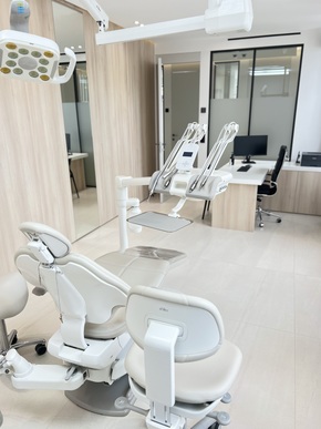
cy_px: 214
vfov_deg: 67.3
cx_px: 160
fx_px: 322
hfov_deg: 53.0
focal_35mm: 26
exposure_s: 1/100
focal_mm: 5.7
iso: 40
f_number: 1.5
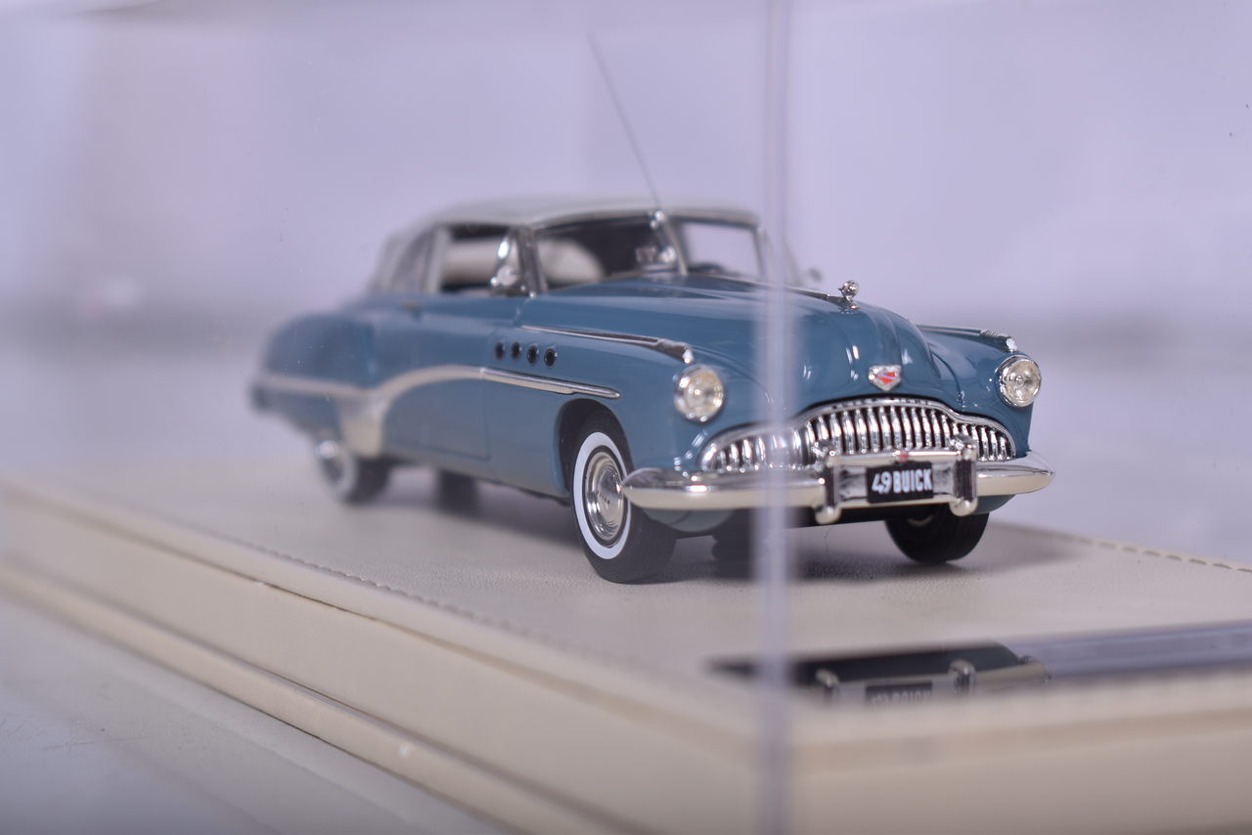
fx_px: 2870
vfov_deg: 16.6
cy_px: 418
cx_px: 626
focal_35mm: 82
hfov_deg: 24.6
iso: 100
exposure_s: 1/200
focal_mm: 55
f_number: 5.6
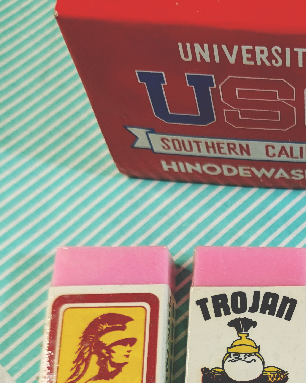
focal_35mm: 60
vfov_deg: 29.8
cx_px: 287
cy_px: 362
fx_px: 679
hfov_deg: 24.5
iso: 72
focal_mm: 4.38
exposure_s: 1/99.9
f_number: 1.73
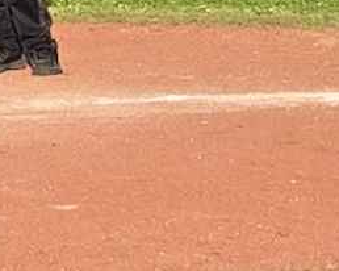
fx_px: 872
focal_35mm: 87
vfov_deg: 16.1
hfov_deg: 19.4
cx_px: -155
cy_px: -137
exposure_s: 1/1521
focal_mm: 5.4
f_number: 1.8
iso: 25
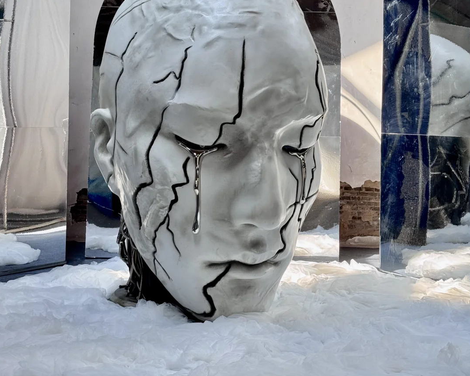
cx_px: 236
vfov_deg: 23.9
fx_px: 876
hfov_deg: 30.0
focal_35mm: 63
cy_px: 83
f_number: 1.78
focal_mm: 6.76
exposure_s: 1/237
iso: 64
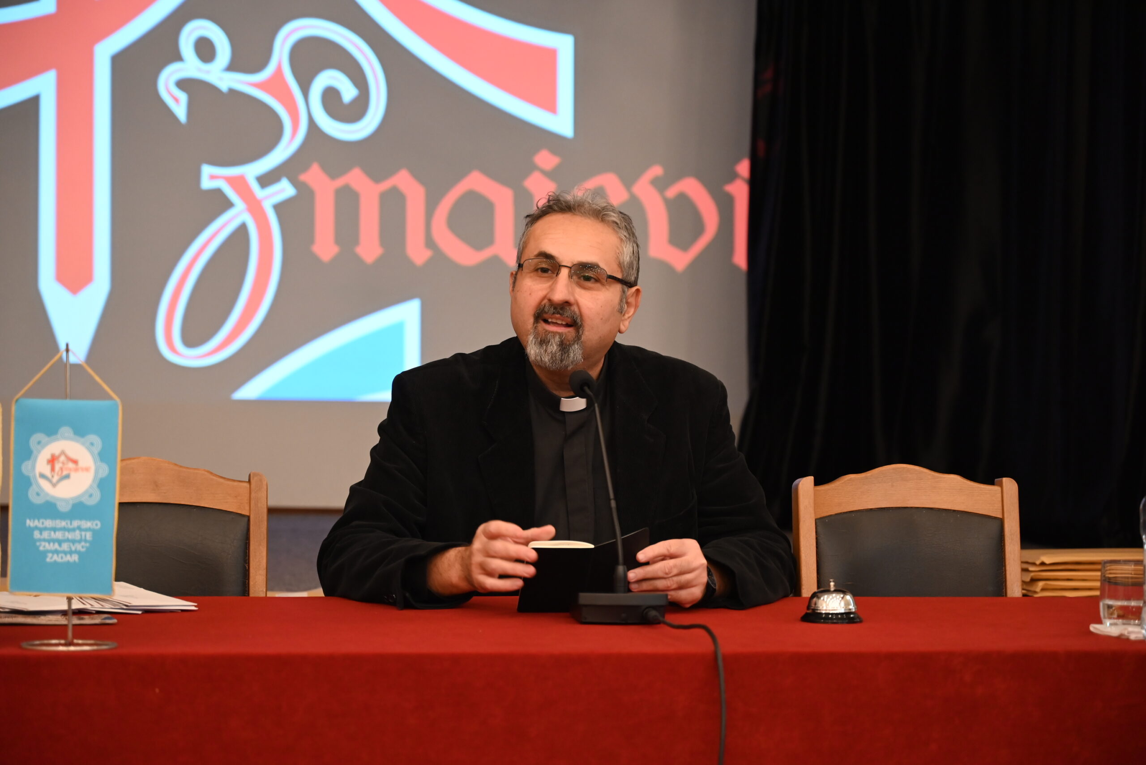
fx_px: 2229
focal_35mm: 70
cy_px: 382
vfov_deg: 19.5
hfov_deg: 28.8
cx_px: 573
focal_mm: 70
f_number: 4
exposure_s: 1/80
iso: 2200
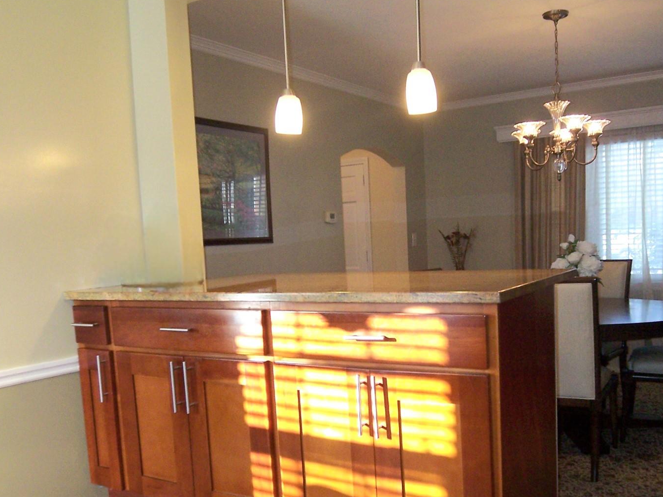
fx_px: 670
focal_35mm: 35
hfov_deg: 52.6
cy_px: 300
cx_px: 358
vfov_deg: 40.5
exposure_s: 1/30
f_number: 2.8
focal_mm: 3.8
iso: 125
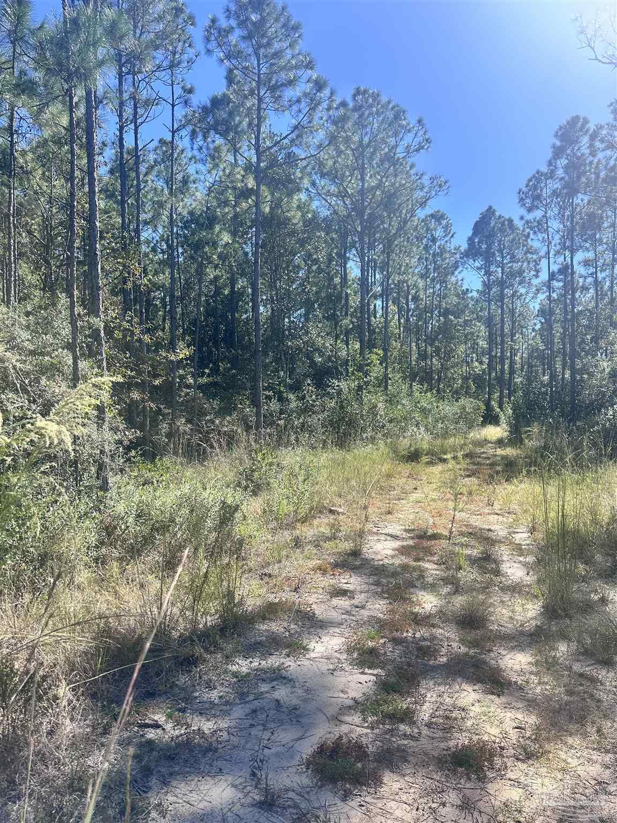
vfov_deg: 71.6
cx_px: 308
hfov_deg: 56.8
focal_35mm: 24
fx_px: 570
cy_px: 412
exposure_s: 1/2882
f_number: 1.78
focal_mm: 6.86
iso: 80
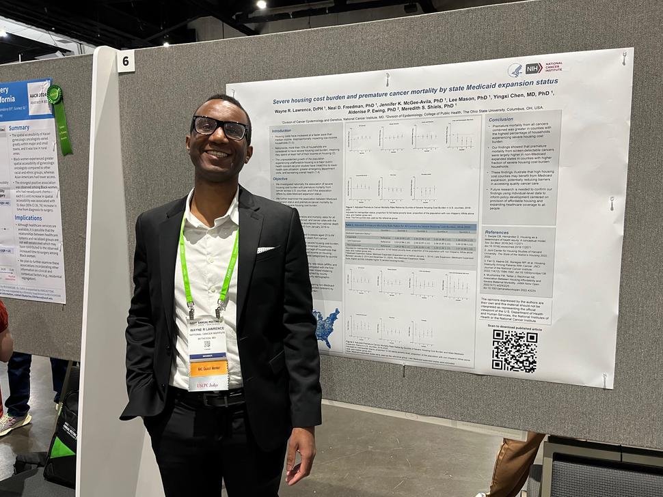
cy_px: 248
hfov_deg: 67.3
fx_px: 498
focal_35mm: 26
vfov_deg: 53.1
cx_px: 332
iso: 125
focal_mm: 5.1
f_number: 1.6
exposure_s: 1/60
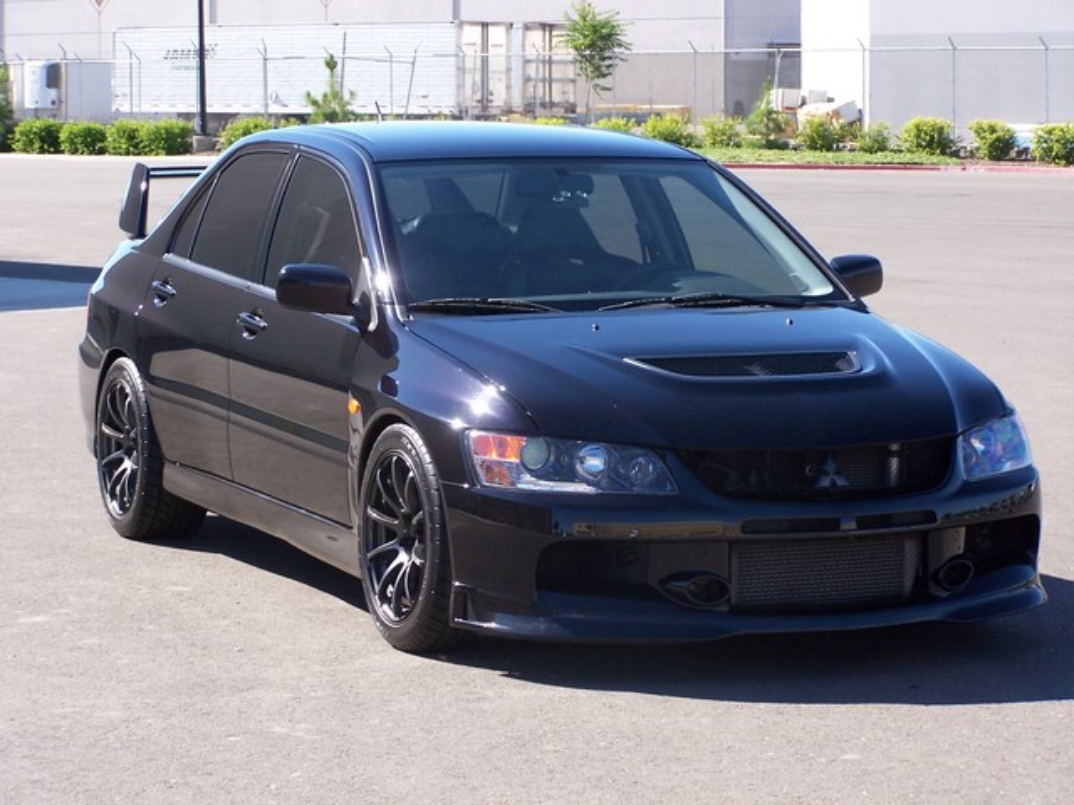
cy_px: 402
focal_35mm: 117
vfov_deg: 12.7
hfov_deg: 16.8
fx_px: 3630
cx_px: 537
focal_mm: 19.4
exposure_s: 1/350
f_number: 3.2
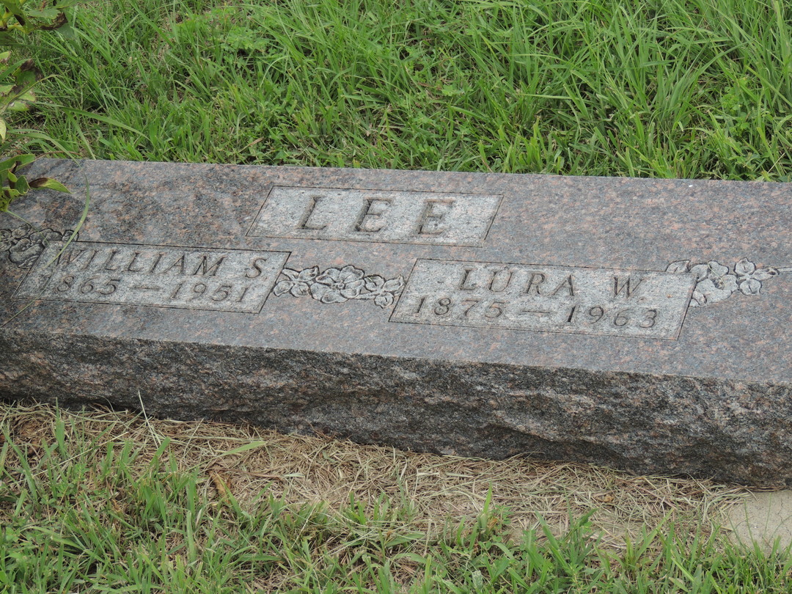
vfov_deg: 16.4
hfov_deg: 21.8
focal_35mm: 90
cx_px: 396
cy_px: 297
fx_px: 2059
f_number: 4.1
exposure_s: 1/500
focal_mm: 16
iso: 100
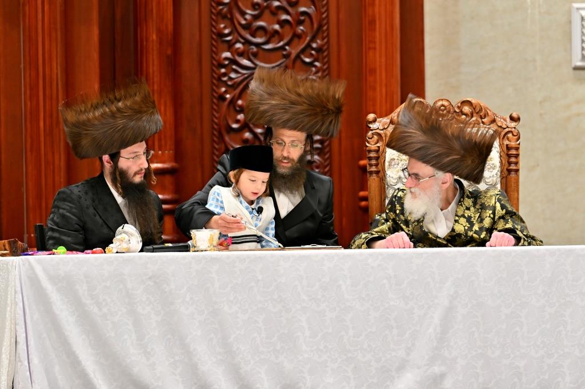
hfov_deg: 7.6
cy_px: 194
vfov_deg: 5.1
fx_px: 4386
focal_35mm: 270
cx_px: 292
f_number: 2.8
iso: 250
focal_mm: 180
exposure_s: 1/320
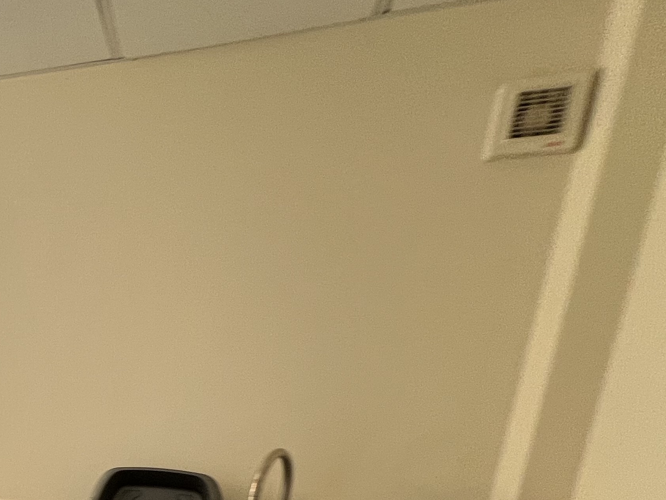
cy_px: 563
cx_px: -74
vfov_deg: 37.3
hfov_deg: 44.0
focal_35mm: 31
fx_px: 596
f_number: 1.8
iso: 100
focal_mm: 1.57
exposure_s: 1/99
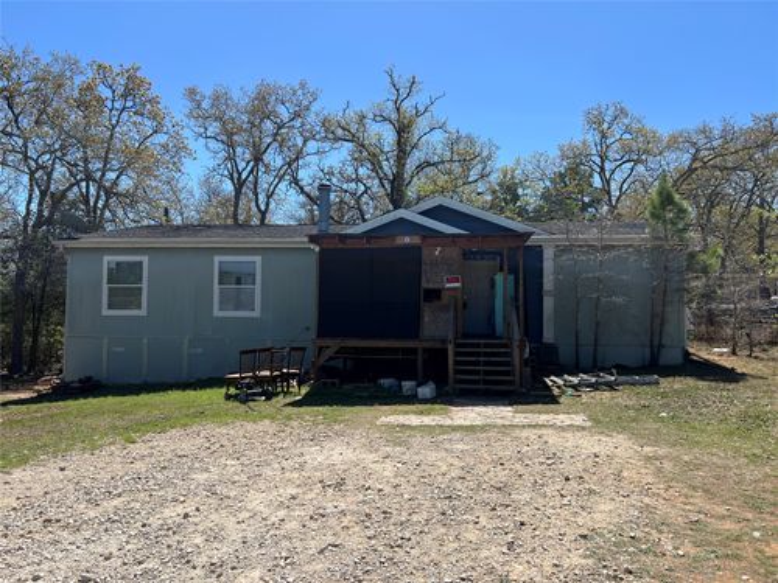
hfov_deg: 67.3
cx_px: 389
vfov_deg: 53.1
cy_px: 292
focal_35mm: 26
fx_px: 584
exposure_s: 1/4115
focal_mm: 5.7
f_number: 1.5
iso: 50
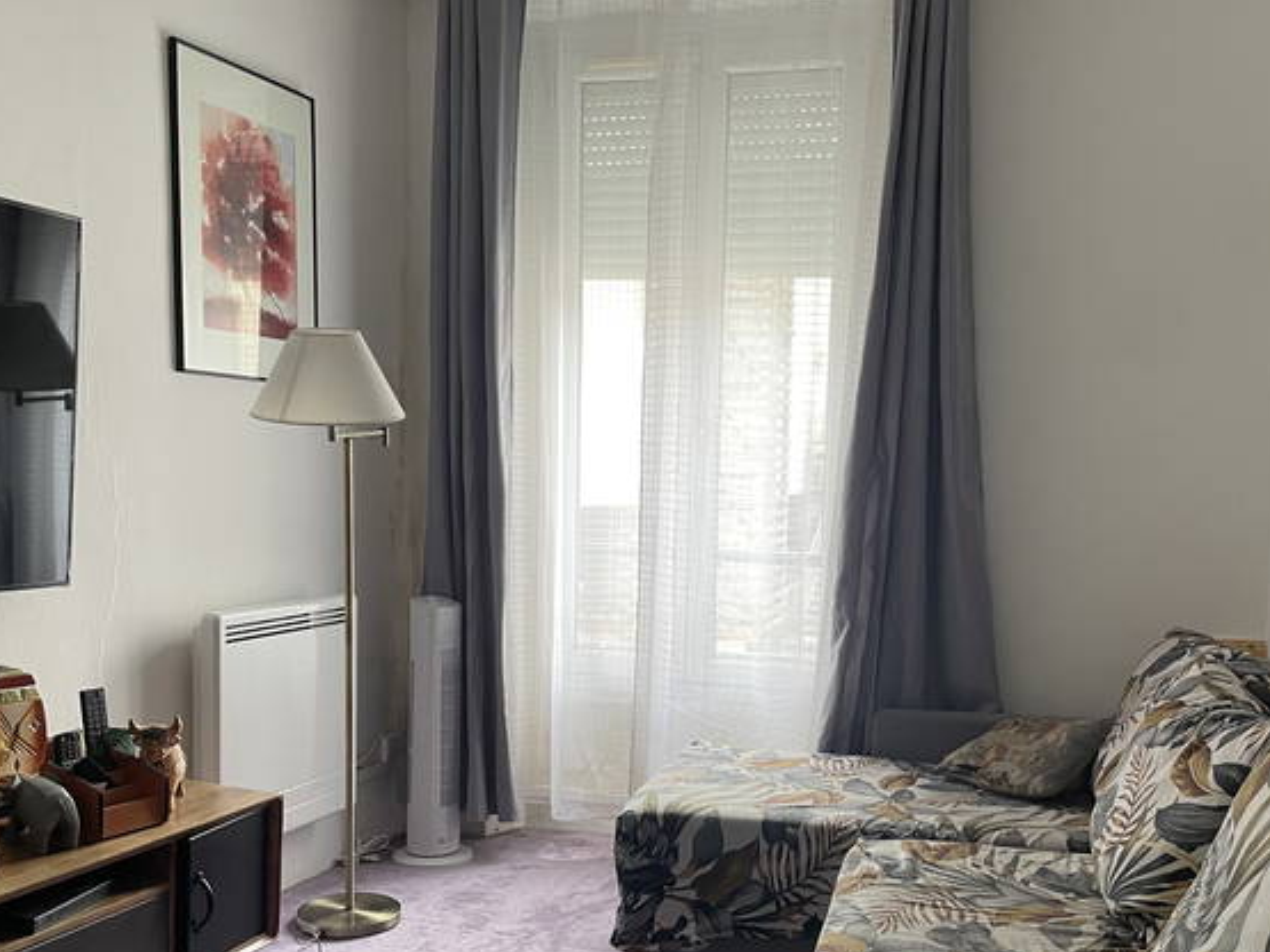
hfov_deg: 49.9
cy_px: 638
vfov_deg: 38.2
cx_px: 744
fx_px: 1357
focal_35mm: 37
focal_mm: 4.2
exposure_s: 1/60
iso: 125
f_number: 1.6
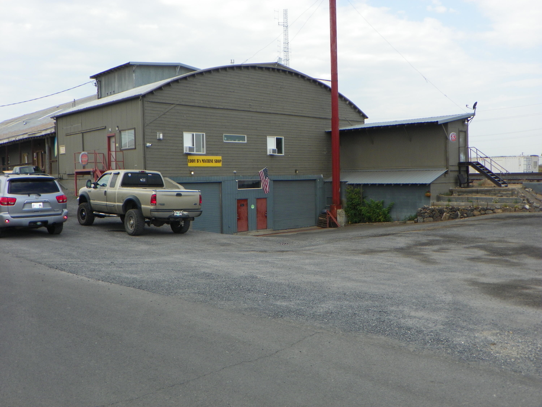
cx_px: 271
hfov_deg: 52.6
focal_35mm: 35
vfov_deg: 40.7
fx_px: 548
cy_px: 204
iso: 64
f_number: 3.2
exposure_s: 1/500
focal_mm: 6.2
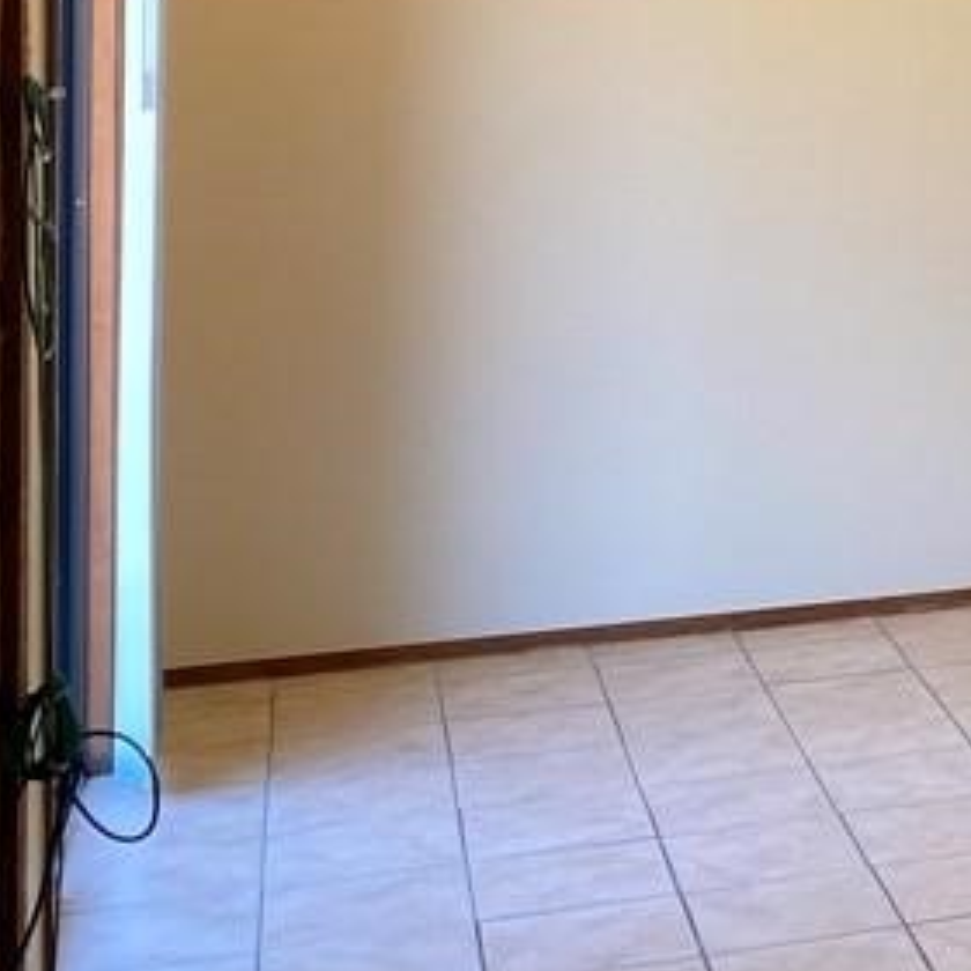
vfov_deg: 19.9
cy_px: -52
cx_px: 1703
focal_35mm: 84
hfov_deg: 17.2
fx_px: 2666
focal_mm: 4.25
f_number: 1.8
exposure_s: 1/60
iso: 80
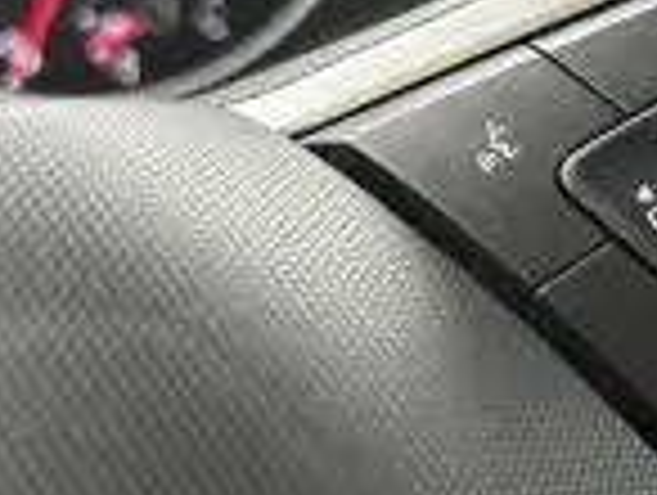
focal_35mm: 64
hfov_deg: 28.1
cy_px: 212
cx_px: 680
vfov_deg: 23.0
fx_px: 1217
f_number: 1.6
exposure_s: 1/60
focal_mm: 5.96
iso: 160
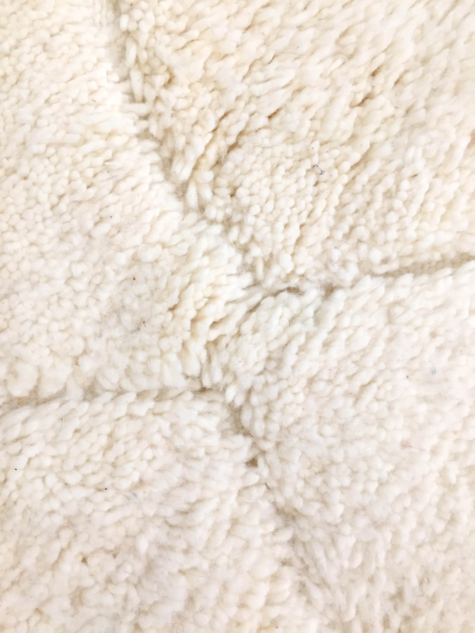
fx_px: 531
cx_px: 238
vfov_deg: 61.7
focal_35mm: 29
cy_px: 316
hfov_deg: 48.2
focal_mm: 4.15
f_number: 2.2
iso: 100
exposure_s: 1/33
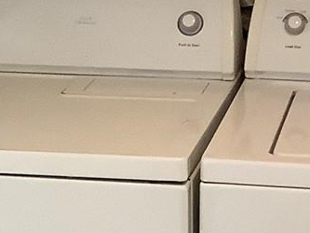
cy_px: 94
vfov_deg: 10.0
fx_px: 1335
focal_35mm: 149
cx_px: 219
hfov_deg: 13.2
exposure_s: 1/60
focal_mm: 3.3
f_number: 2.4
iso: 250
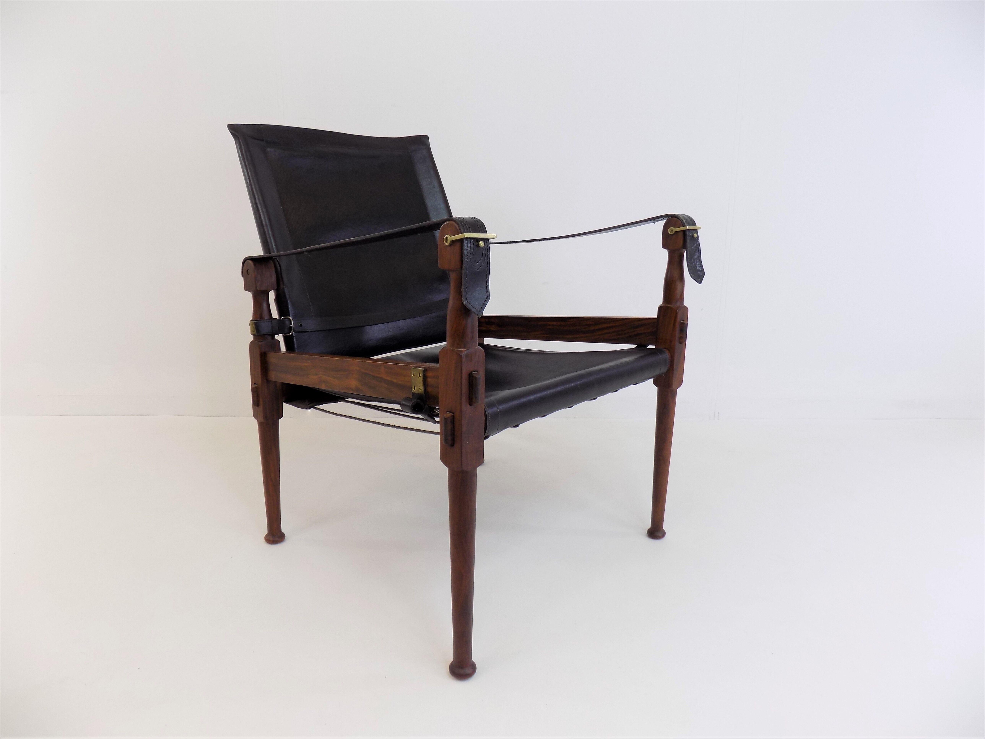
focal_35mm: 23
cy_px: 370
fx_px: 654
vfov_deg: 58.9
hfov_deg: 73.9
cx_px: 492
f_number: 3.1
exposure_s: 1/30
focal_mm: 4
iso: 80
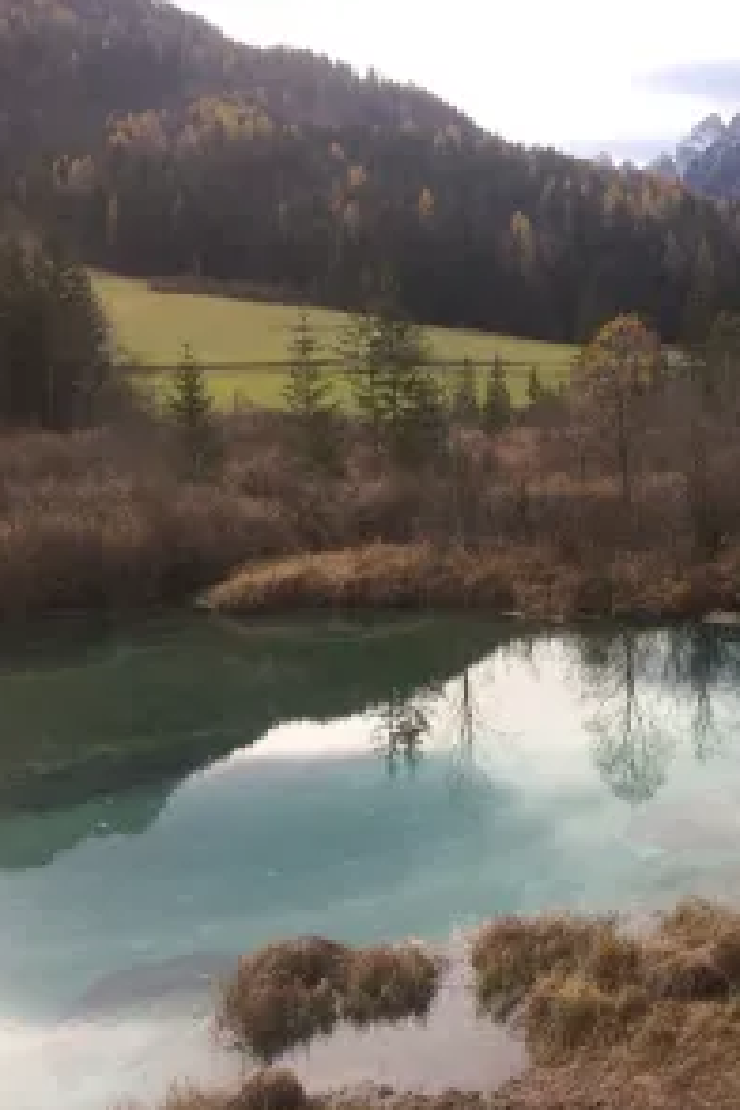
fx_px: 1264
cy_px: 555
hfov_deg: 30.9
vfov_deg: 47.4
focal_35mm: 41
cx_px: 691
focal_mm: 4.15
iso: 32
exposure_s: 1/774
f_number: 2.2
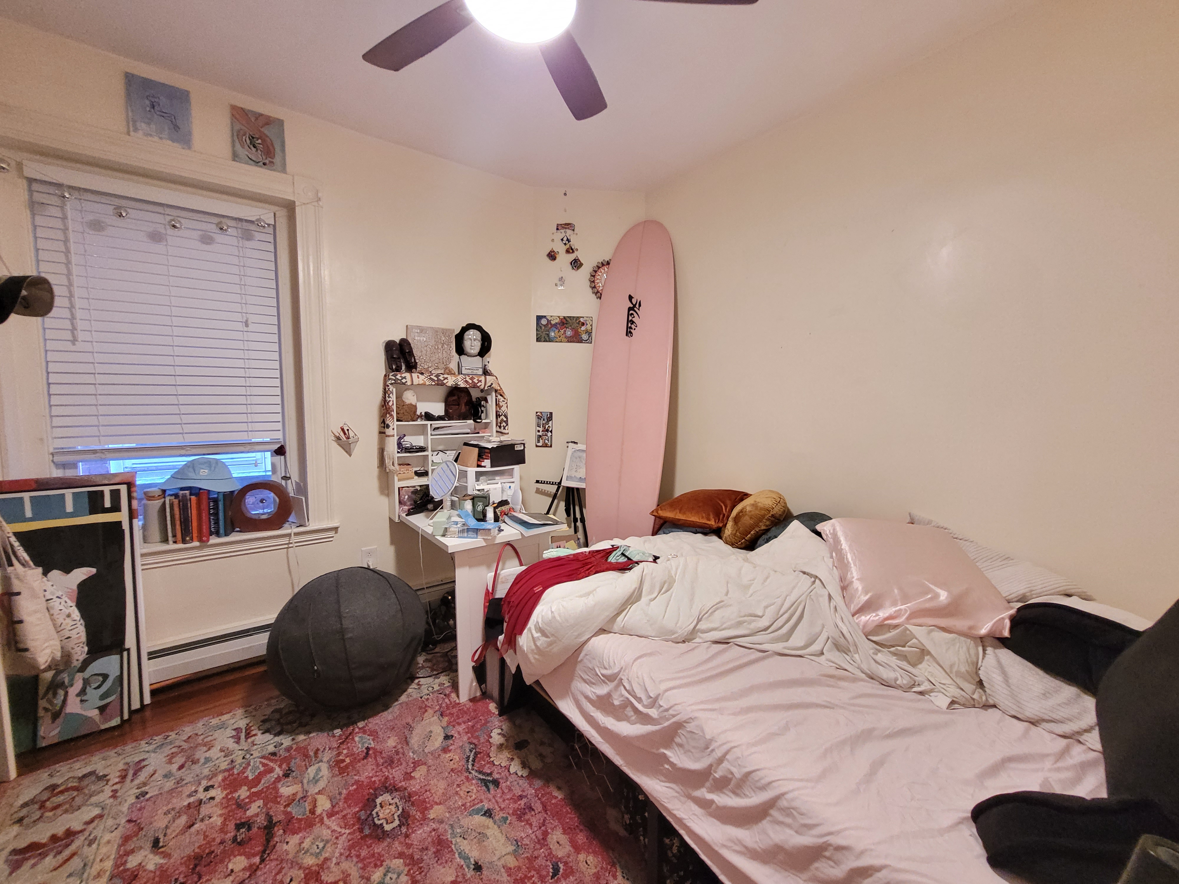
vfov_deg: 89.9
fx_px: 443
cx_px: 590
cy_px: 442
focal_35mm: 13
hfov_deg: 106.2
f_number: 2.2
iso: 640
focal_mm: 1.74
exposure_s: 1/29
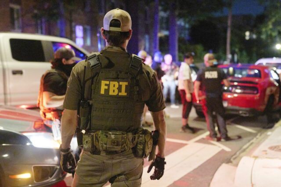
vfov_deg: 27.0
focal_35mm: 50
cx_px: 140
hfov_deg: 39.6
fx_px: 390
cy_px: 94
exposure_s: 1/60
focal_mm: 50
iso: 8000
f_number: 2.8
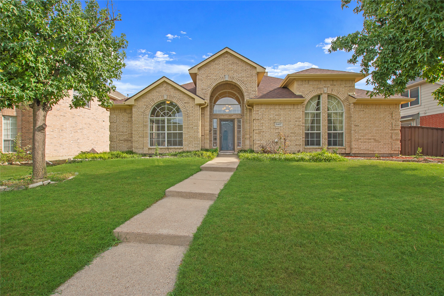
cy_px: 148
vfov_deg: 77.3
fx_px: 185
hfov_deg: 100.4
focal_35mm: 15
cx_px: 222
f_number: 7.1
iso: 100
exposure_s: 1/250
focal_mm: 10
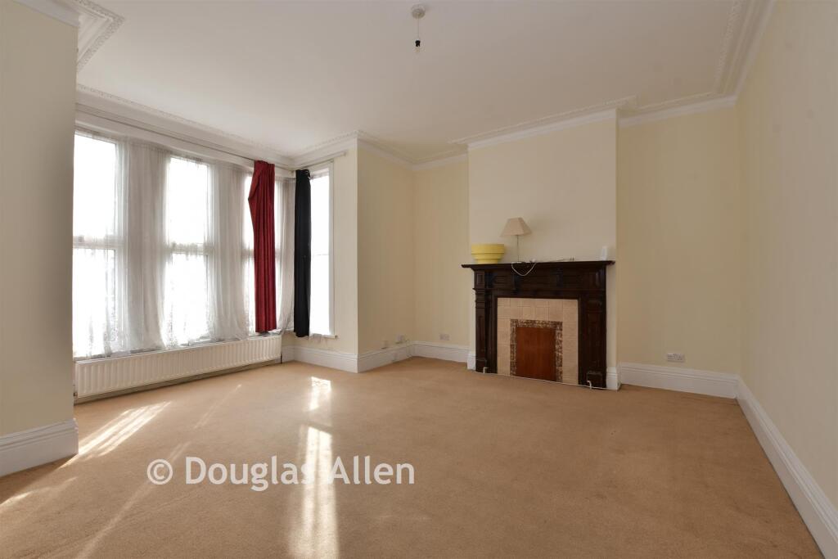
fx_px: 349
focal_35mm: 15
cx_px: 419
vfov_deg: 77.3
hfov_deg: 100.4
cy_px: 280
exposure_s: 1/8
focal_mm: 10
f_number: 8
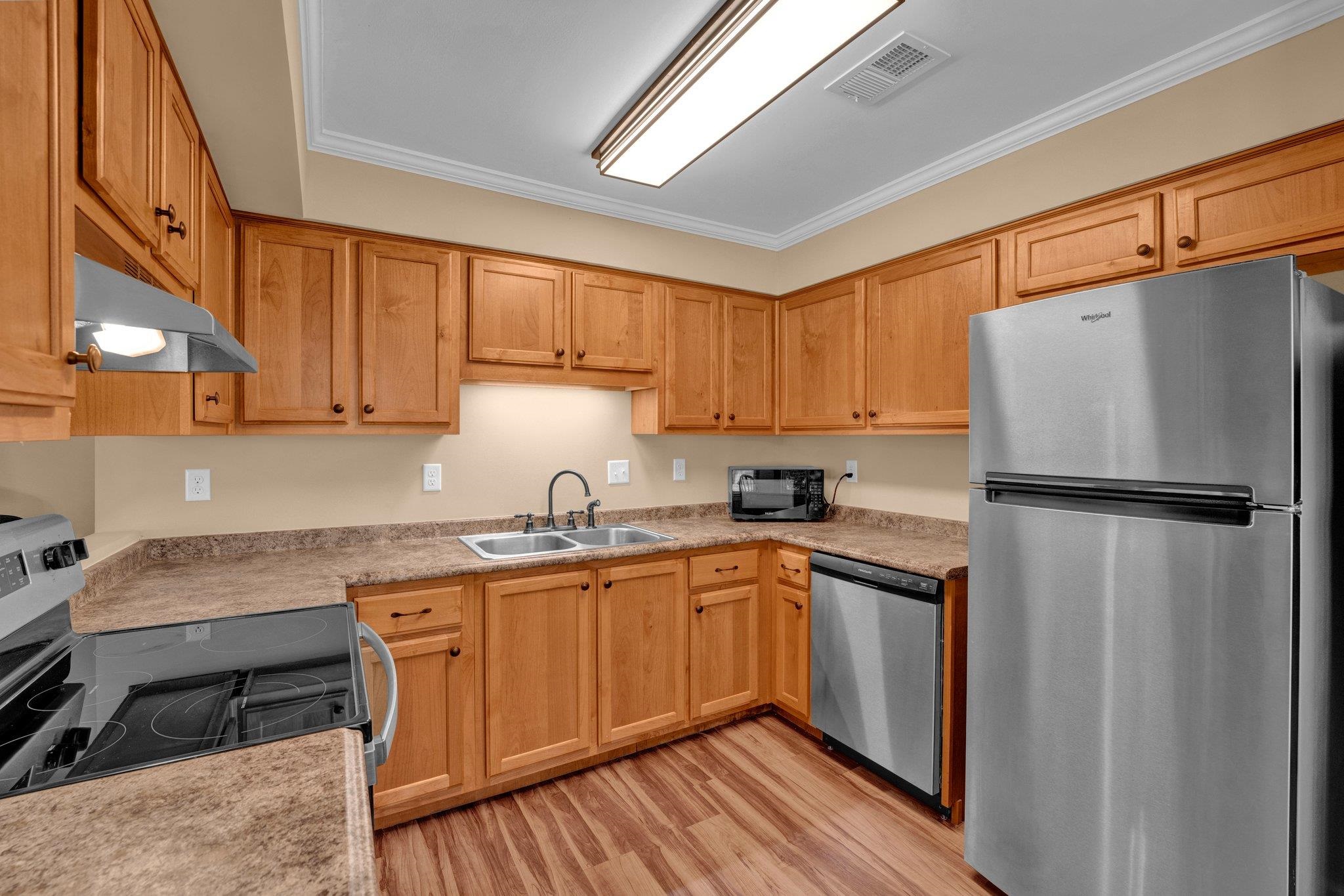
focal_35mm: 15
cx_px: 672
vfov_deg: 76.6
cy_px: 448
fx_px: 567
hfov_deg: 99.7
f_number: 8
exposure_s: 1/40
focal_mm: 15.2
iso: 1000
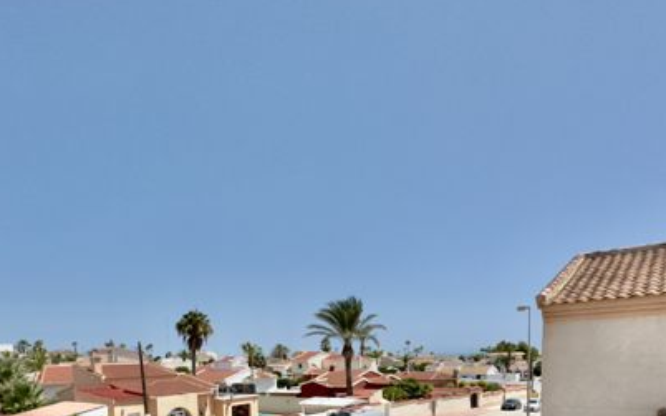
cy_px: 391
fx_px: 472
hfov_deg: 69.9
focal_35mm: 26
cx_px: 276
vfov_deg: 42.7
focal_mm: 2.22
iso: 50
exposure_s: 1/3717
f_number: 2.2
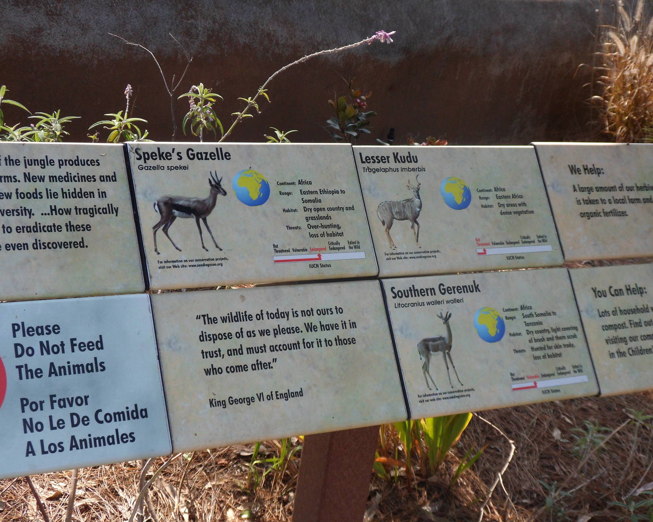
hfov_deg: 34.1
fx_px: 1063
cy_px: 263
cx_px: 353
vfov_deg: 27.6
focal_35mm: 55
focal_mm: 8.1
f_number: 4.3
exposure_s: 1/180
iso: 80
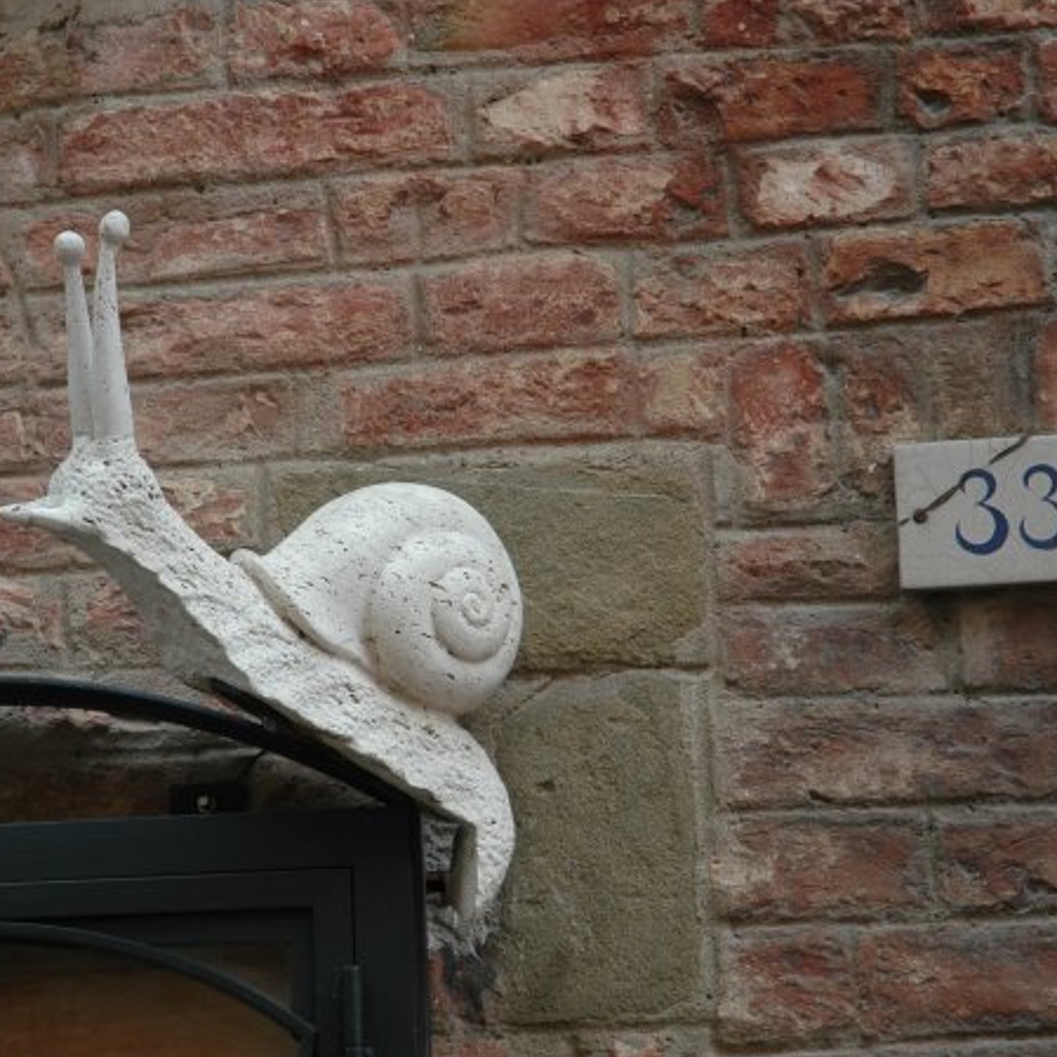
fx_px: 4940
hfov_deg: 12.2
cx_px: 407
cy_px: 558
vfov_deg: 12.2
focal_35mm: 143
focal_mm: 70
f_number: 4.5
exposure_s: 1/80
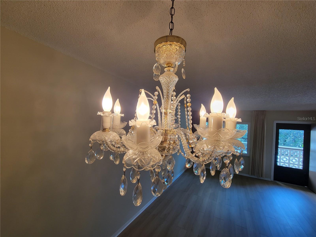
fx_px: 119
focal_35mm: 13
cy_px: 118
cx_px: 158
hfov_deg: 106.2
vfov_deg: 89.9
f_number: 2.2
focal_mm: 2.2
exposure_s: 1/60
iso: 50
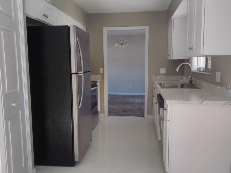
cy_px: 86
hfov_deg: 63.4
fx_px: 187
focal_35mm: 28
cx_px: 116
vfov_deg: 49.7
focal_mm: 3.69
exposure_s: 1/40
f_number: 2.65
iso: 96
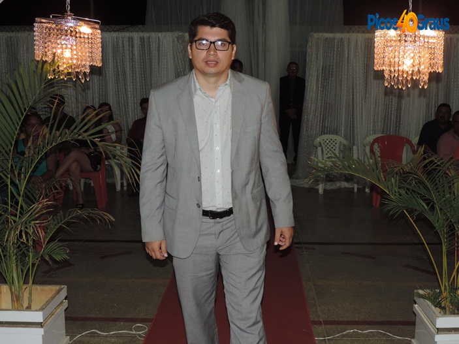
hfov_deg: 40.4
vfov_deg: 30.9
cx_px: 230
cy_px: 172
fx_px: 623
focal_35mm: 47
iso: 200
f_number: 3.5
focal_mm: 8.3
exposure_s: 1/30
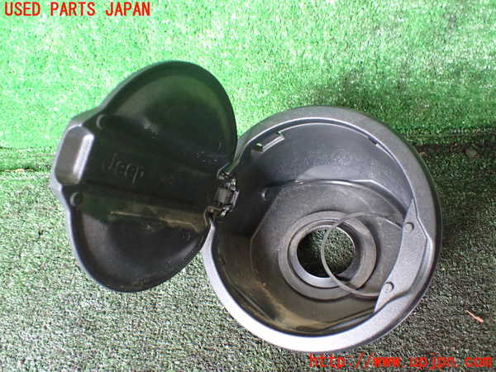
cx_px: 248
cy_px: 186
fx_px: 430
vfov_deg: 46.8
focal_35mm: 30
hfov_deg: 60.0
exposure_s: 1/30
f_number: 2.3
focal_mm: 5.4
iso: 1000
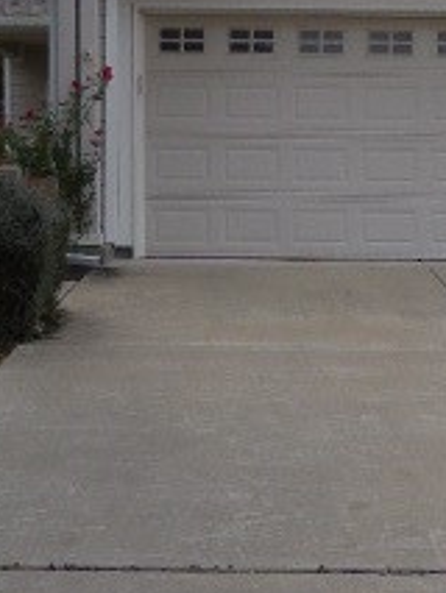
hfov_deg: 19.6
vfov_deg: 25.9
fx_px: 1287
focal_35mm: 75
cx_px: 293
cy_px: 231
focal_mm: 4.3
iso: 100
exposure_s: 1/200
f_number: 3.3
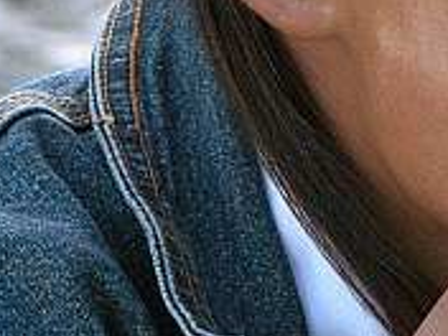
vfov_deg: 1.5
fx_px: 12554
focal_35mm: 970
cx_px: 499
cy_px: 112
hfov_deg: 2.0
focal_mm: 67.7
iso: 200
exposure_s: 1/250
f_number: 4.2
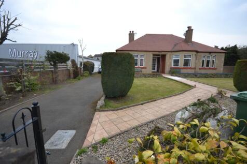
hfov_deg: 100.4
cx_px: 124
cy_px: 82
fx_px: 103
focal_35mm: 15
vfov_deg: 77.3
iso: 100
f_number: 5.6
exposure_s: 1/160
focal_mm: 10
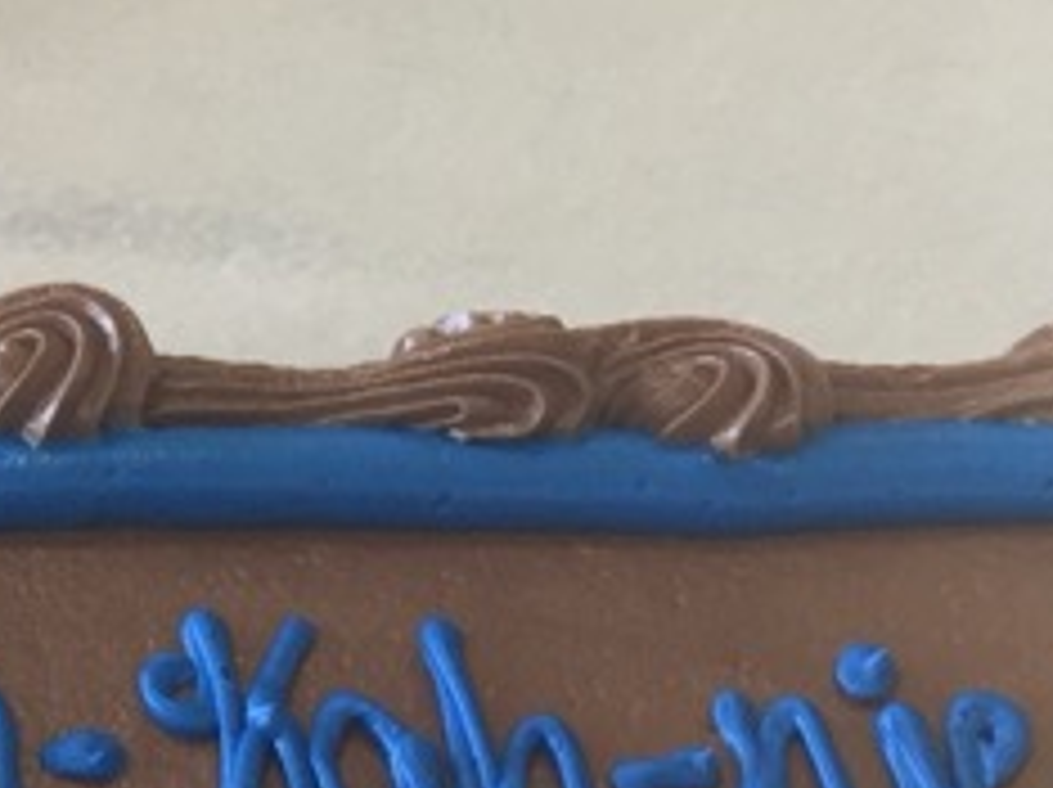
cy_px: 1806
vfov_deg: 9.1
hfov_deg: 13.2
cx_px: 112
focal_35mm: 149
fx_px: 4528
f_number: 2.2
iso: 32
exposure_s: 1/60
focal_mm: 4.15
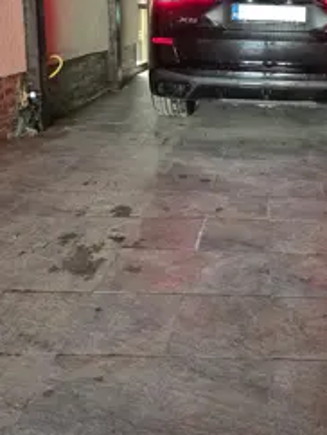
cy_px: 110
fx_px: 478
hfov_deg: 36.5
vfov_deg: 47.2
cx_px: 262
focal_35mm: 38
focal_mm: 6.3
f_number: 1.7
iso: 1250
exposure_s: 1/100
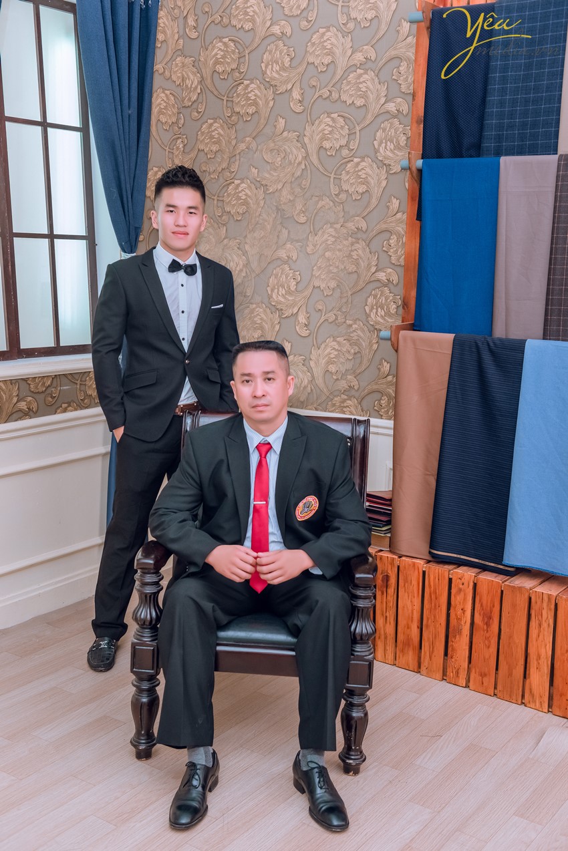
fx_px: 993
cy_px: 426
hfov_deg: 31.9
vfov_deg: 46.4
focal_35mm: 42
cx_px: 284
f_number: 4
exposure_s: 1/125
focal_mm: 42
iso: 320
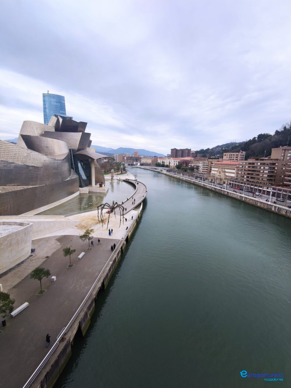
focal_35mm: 16
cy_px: 194
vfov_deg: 94.5
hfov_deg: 78.0
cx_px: 146
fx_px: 180
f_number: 2.2
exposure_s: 1/410
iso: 100
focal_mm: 2.35
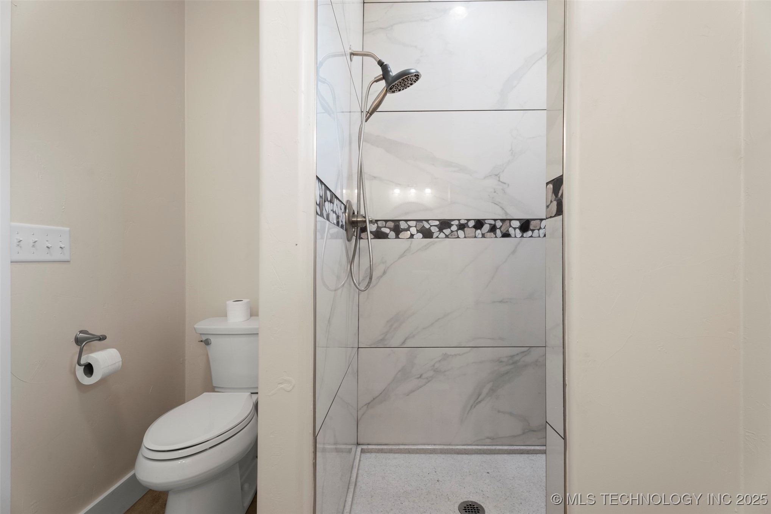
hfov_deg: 96.7
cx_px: 386
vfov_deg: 73.7
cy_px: 257
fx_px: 343
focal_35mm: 16
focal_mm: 16
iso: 250
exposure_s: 1/6
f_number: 8
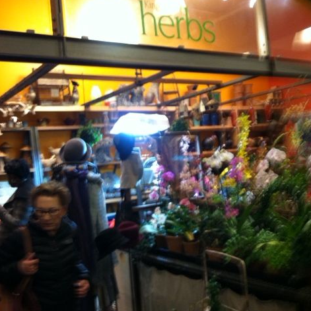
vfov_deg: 40.0
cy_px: 152
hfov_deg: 40.0
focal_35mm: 42
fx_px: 427
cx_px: 156
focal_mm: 3.85
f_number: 2.8
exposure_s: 1/15
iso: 160
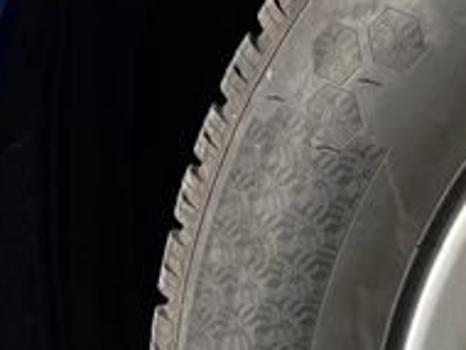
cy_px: 401
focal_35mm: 140
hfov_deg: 12.6
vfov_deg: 10.5
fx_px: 1887
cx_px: 885
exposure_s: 1/1748
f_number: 1.6
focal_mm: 5.1
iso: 50
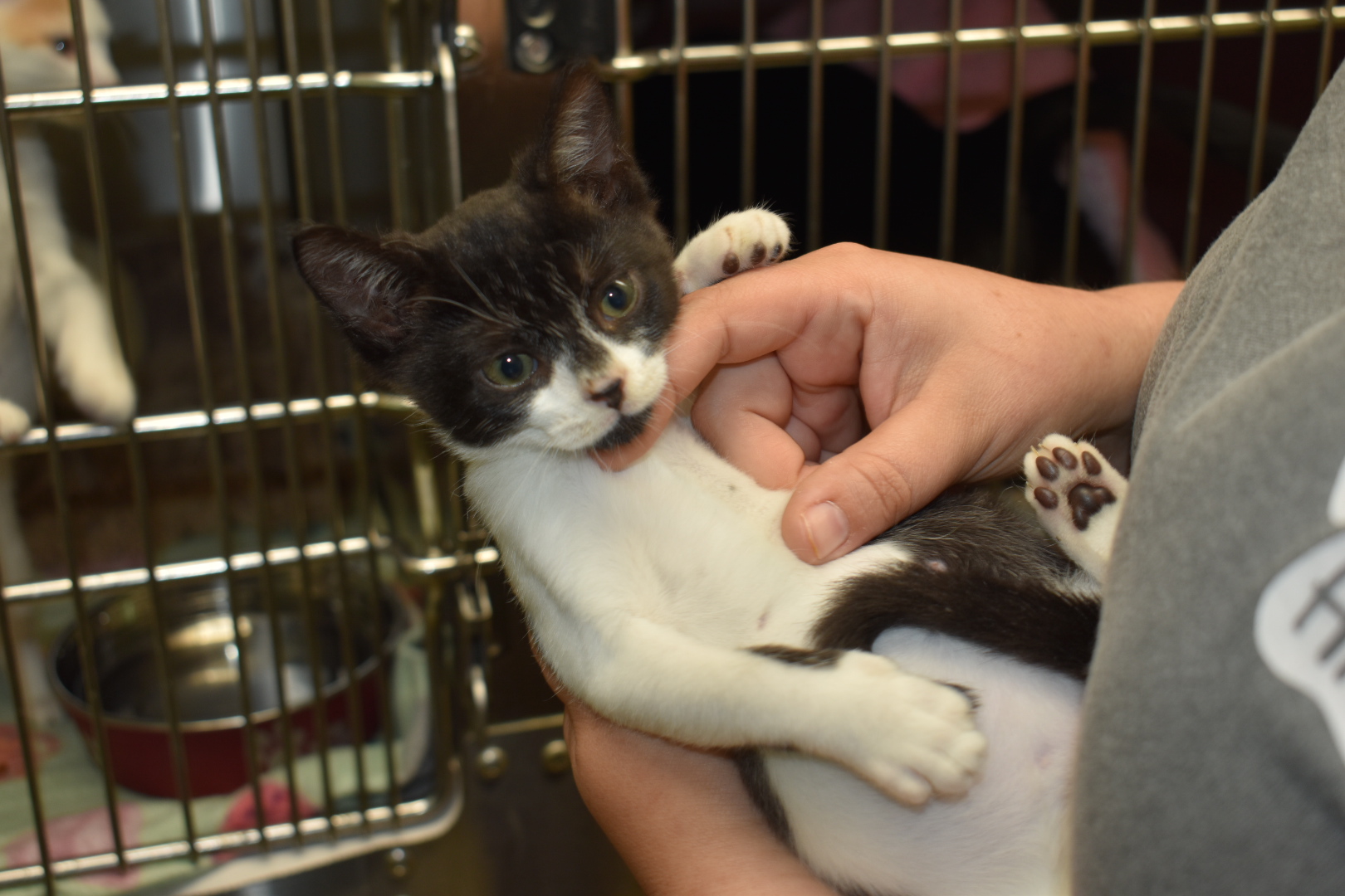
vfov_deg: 28.9
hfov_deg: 42.3
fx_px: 1737
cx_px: 672
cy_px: 448
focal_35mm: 46
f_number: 5.6
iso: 200
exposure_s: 1/30
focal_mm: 31
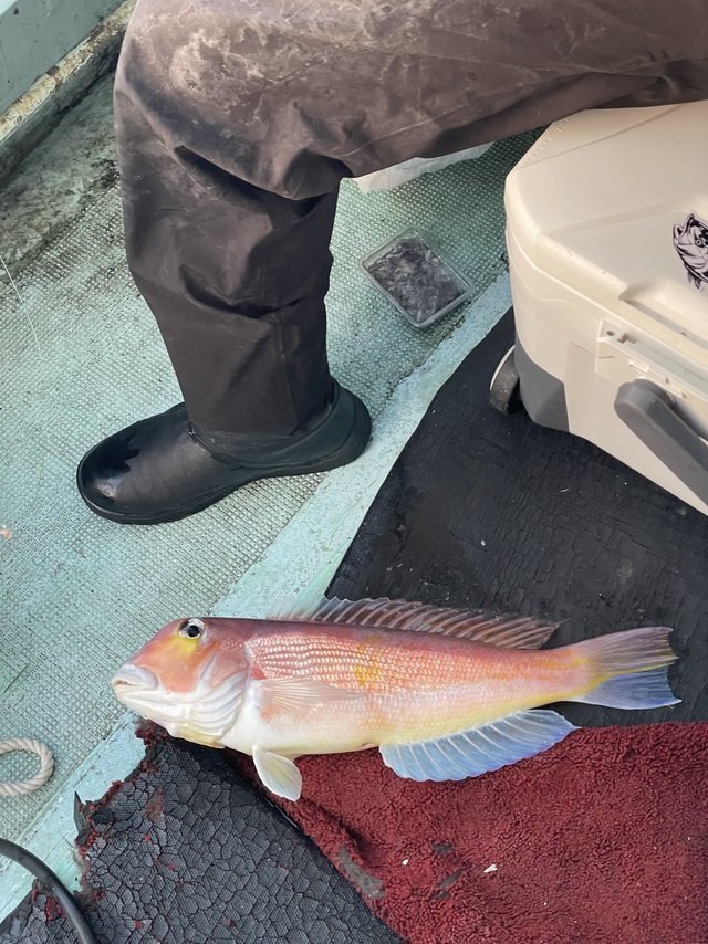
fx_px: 1419
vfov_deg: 36.8
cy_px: 472
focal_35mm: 52
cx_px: 354
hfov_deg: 28.0
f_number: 2
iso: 200
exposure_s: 1/81
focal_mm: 6
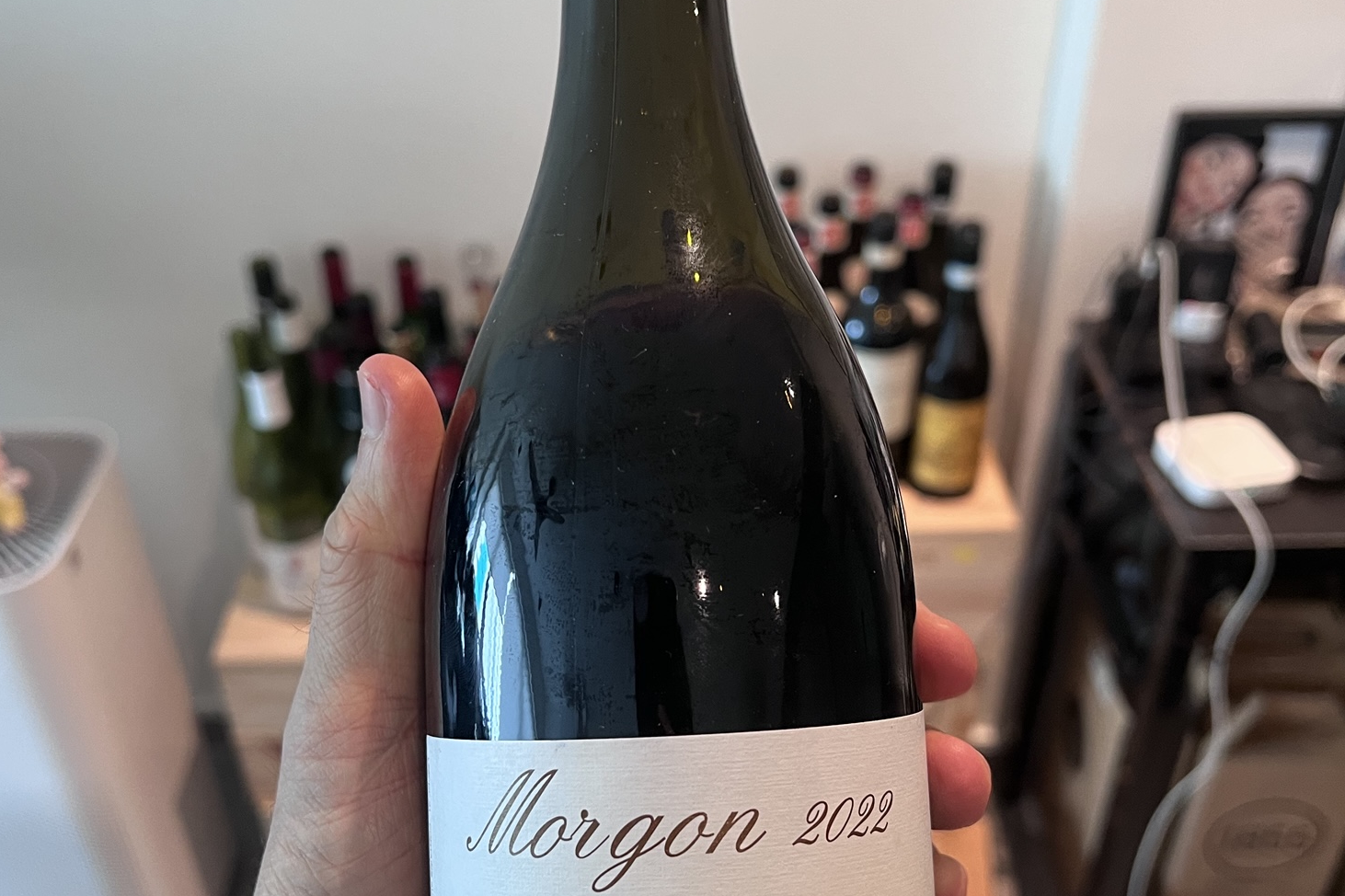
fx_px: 1382
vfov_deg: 35.9
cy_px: 509
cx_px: 658
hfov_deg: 51.9
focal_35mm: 37
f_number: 1.5
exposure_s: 1/50
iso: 160
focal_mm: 5.7
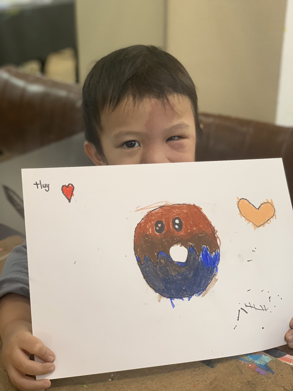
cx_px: 146
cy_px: 196
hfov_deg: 28.0
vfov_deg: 36.8
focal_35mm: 52
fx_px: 587
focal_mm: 6
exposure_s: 1/100
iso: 100
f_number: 2.4
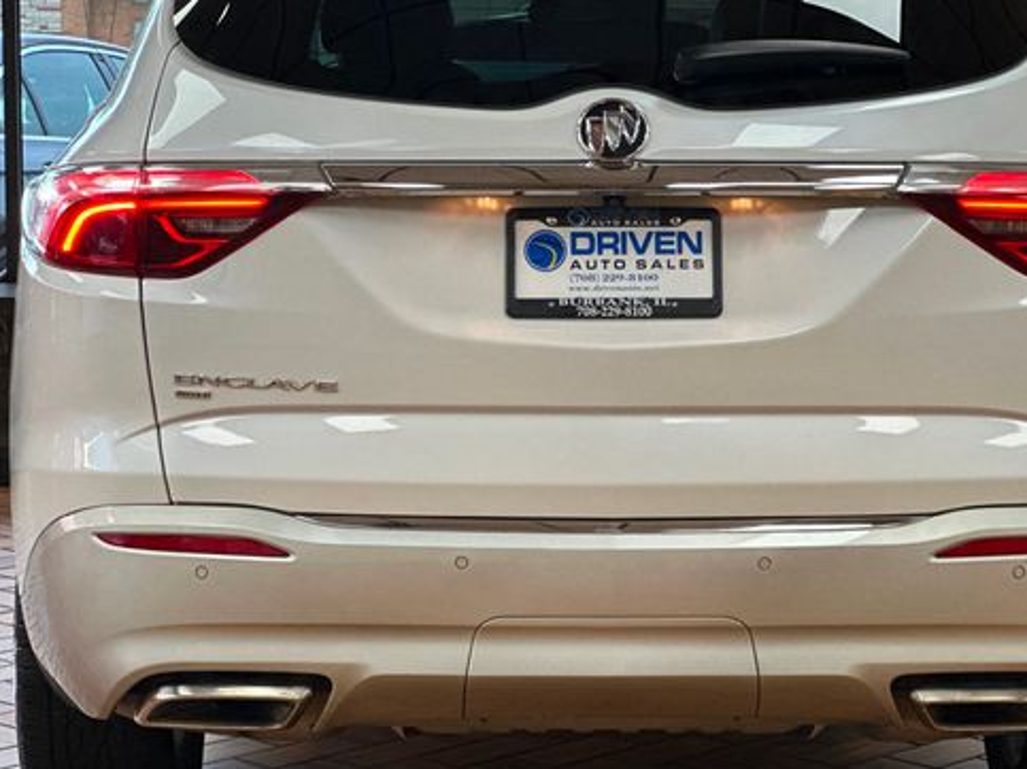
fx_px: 3025
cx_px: 593
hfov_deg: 19.3
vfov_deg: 14.5
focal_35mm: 102
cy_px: 336
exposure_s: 1/120
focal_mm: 9
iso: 200
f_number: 2.8
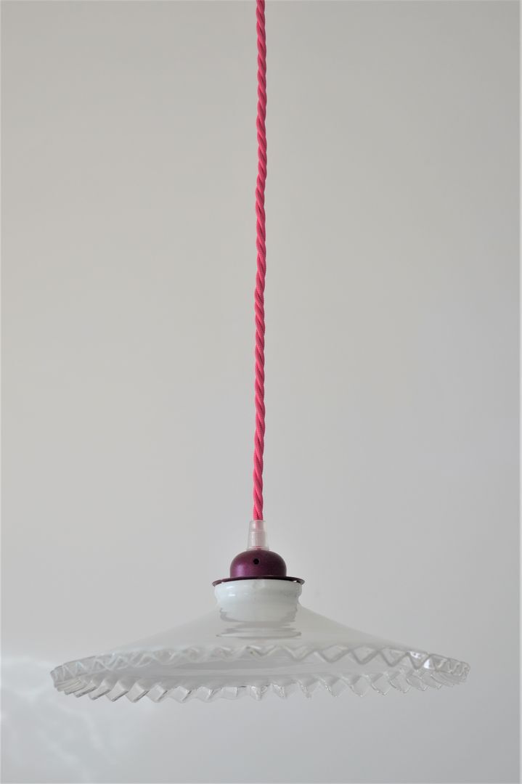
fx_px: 1371
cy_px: 392
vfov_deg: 31.9
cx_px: 261
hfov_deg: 21.5
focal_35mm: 63
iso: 320
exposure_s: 1/125
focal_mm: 42
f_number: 5.6
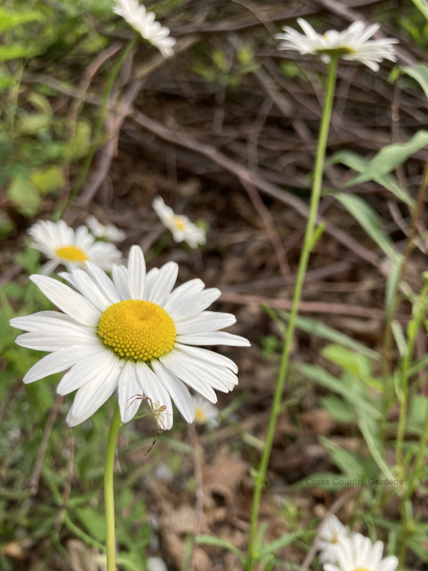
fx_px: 462
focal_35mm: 28
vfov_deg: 63.4
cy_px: 286
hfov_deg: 49.7
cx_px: 214
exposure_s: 1/165
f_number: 1.8
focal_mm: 4
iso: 20
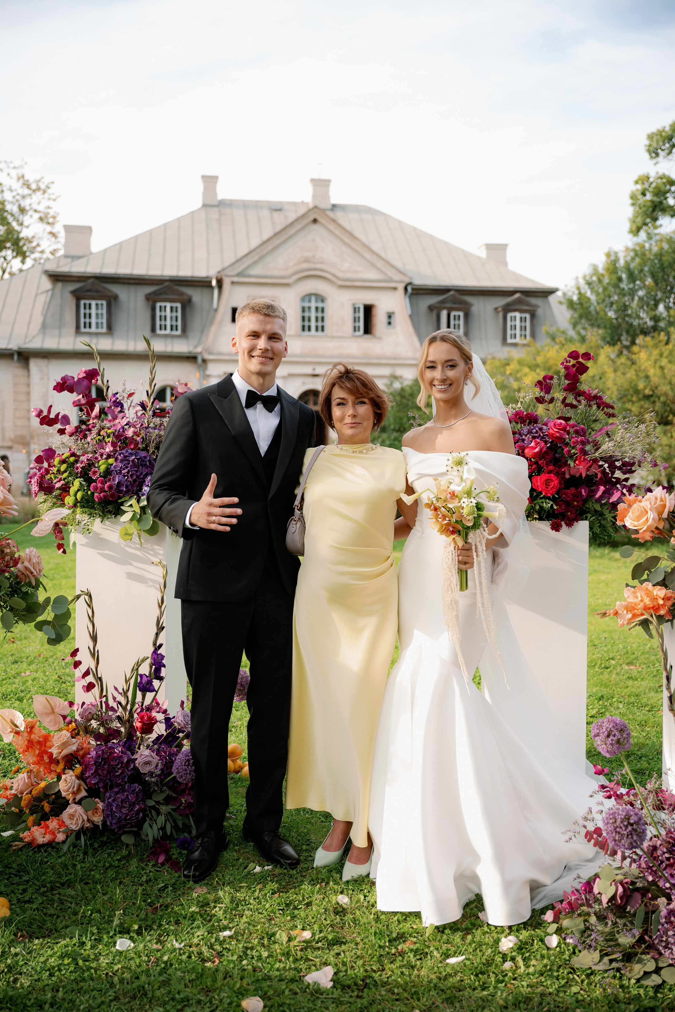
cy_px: 506
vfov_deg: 53.1
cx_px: 338
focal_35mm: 36
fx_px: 1012
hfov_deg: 36.9
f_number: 2.8
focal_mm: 36
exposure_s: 1/250
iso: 50
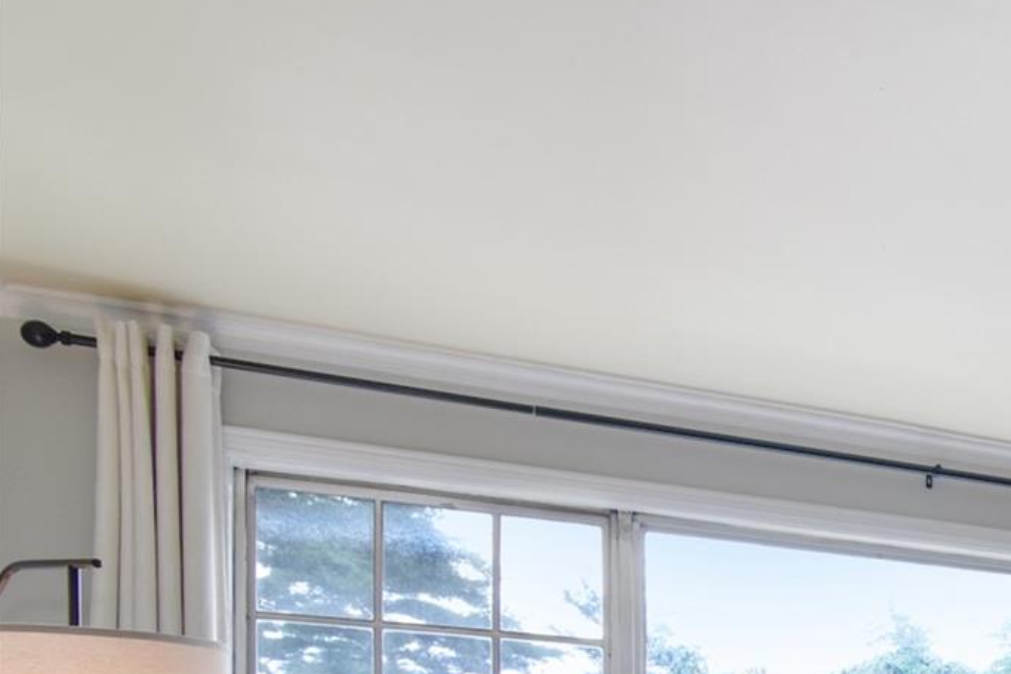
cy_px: 947
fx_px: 1390
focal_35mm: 50
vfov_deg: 23.1
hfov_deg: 27.6
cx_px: 1513
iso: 640
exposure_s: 1/80
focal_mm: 11
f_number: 8
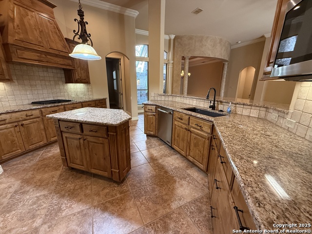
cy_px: 117
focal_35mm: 14
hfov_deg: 102.1
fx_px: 126
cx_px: 156
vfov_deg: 85.7
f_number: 2.2
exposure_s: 1/60
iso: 500
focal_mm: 2.22
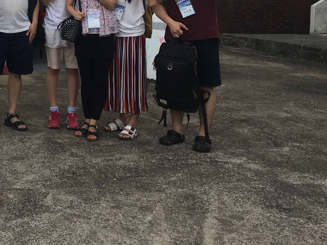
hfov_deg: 26.2
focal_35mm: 69
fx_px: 652
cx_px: -21
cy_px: -43
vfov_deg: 20.1
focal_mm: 4.15
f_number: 2.2
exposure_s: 1/1672
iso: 25
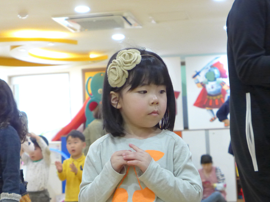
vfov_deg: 16.4
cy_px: 101
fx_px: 702
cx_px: 135
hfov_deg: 21.8
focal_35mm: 90
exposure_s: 1/320
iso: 1600
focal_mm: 17.7
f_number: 2.3
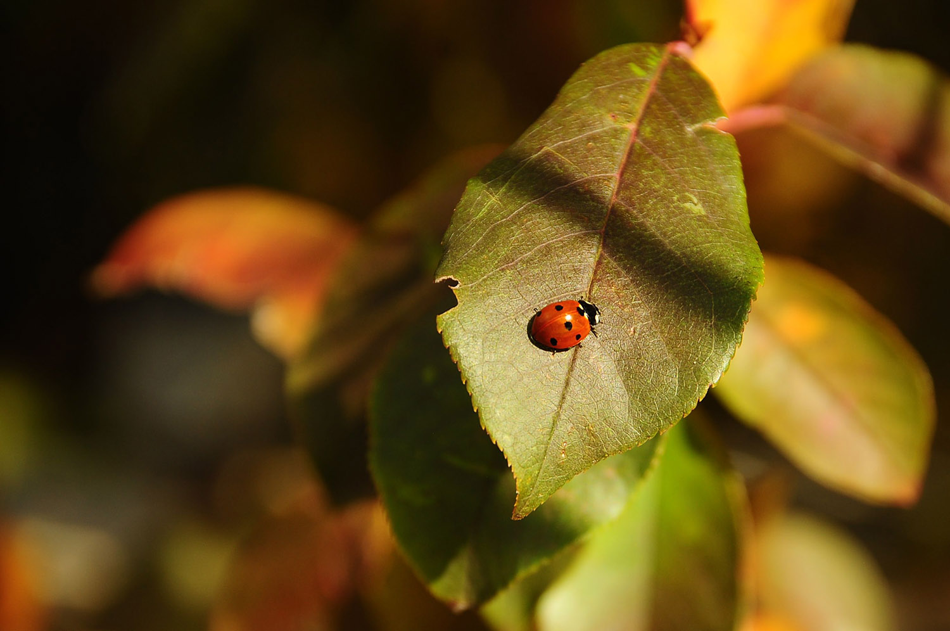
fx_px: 5337
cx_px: 475
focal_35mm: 202
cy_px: 316
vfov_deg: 6.8
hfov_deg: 10.2
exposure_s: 1/350
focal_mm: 135
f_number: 5.6
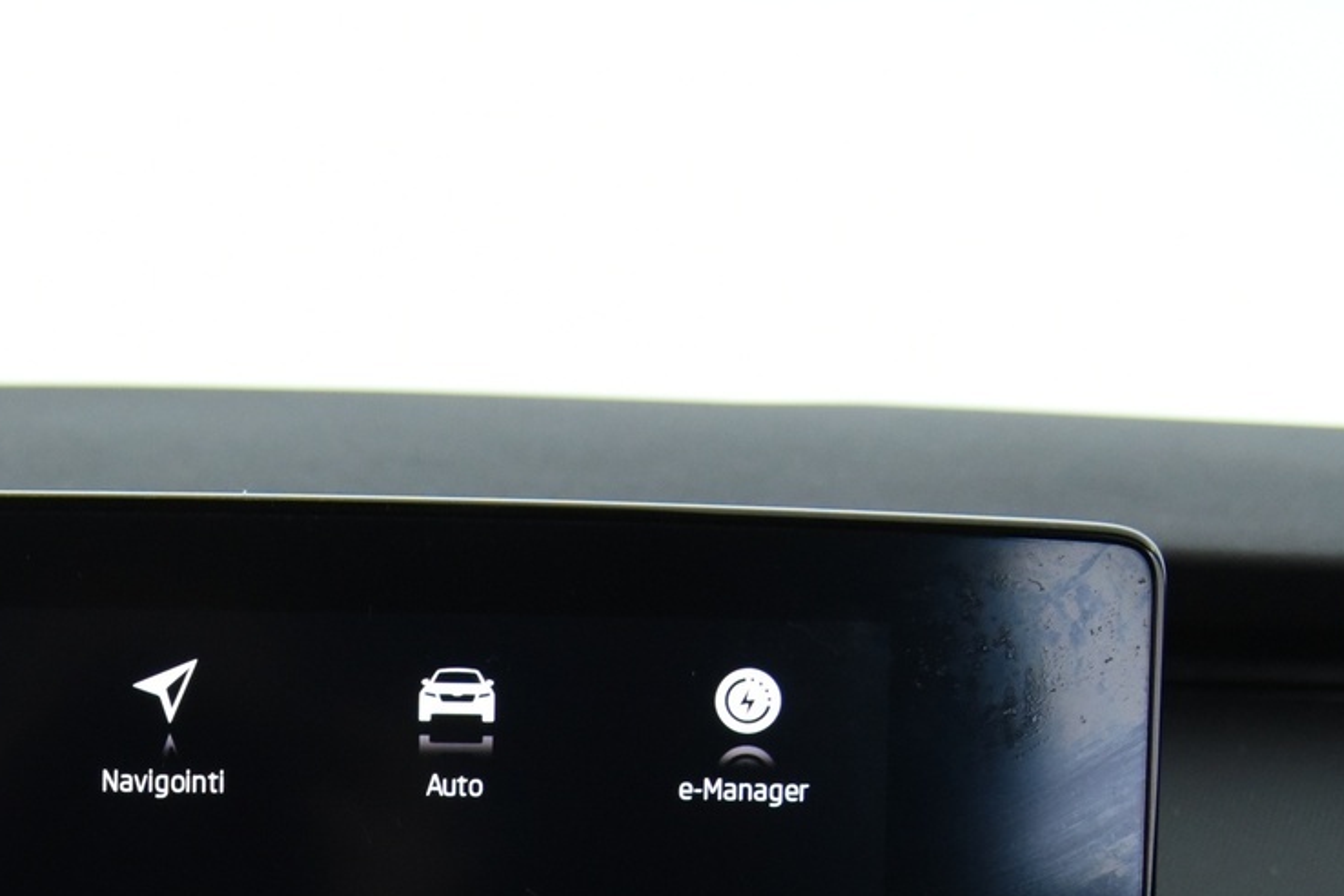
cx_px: 157
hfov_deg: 28.6
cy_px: 967
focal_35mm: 68
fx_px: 2538
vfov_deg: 19.3
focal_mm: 31
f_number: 4
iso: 4000
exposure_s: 1/60
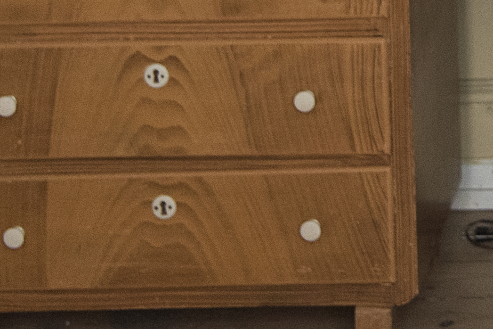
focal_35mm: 199
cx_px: 840
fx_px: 2725
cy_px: -481
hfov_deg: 9.9
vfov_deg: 6.5
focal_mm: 35
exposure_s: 1/100
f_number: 2.8
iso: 1600
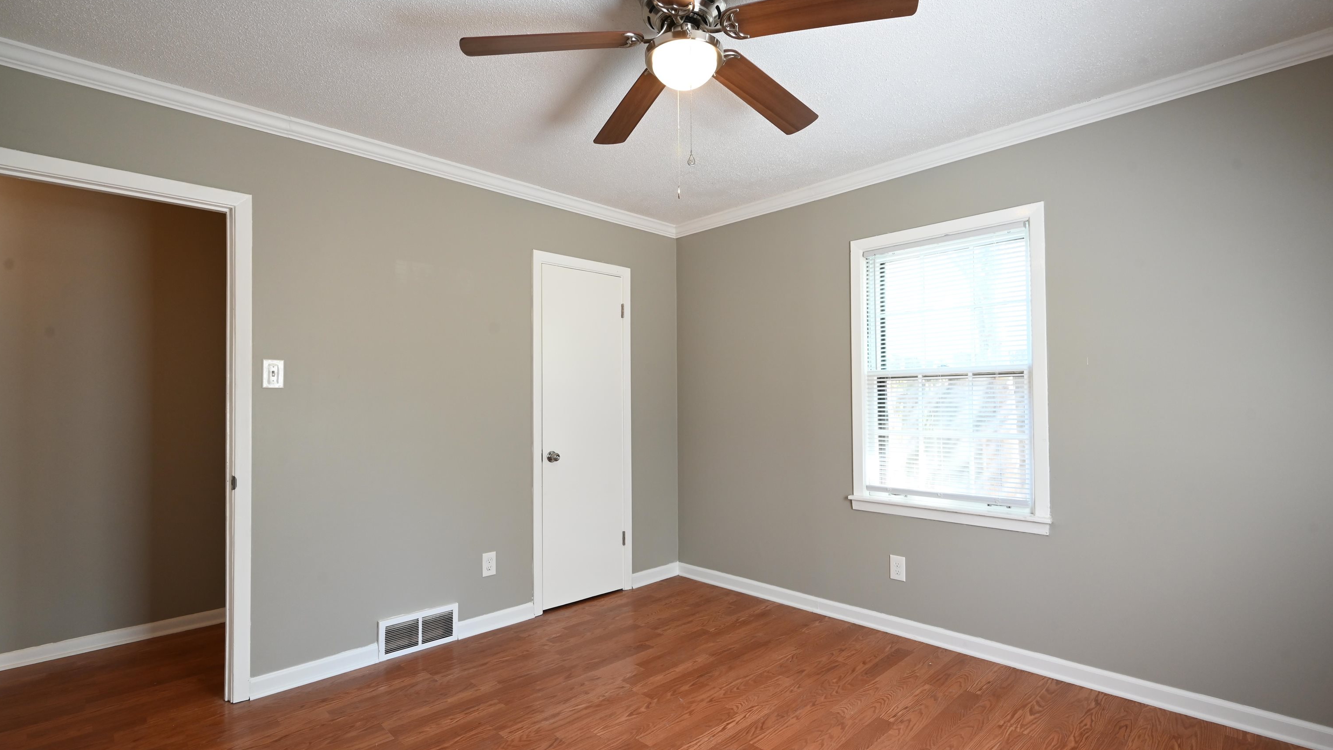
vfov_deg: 63.9
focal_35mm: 17
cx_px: 664
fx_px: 601
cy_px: 390
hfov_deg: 95.9
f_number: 9
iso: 900
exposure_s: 1/15
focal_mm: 16
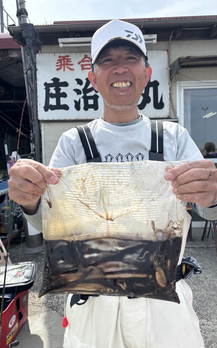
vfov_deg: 66.5
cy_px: 172
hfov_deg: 44.5
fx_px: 265
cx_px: 112
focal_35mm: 28
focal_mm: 5.96
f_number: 1.6
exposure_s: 1/2105
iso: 50
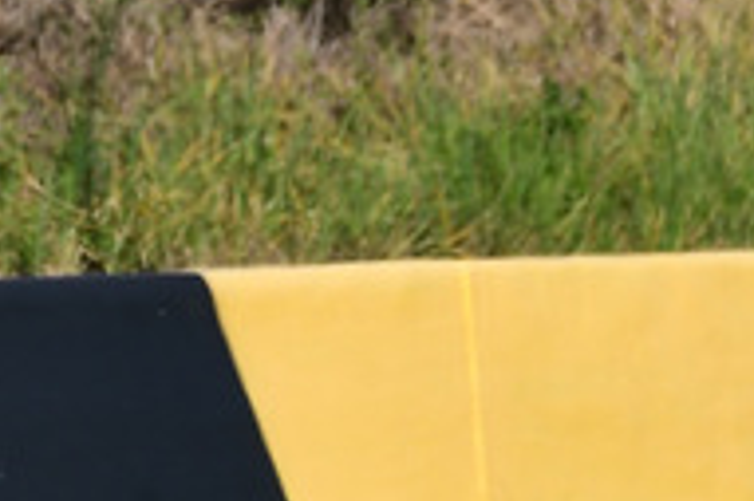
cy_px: 931
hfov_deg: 1.1
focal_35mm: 1952
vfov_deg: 0.7
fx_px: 40847
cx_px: -730
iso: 400
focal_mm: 310
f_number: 13
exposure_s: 1/640
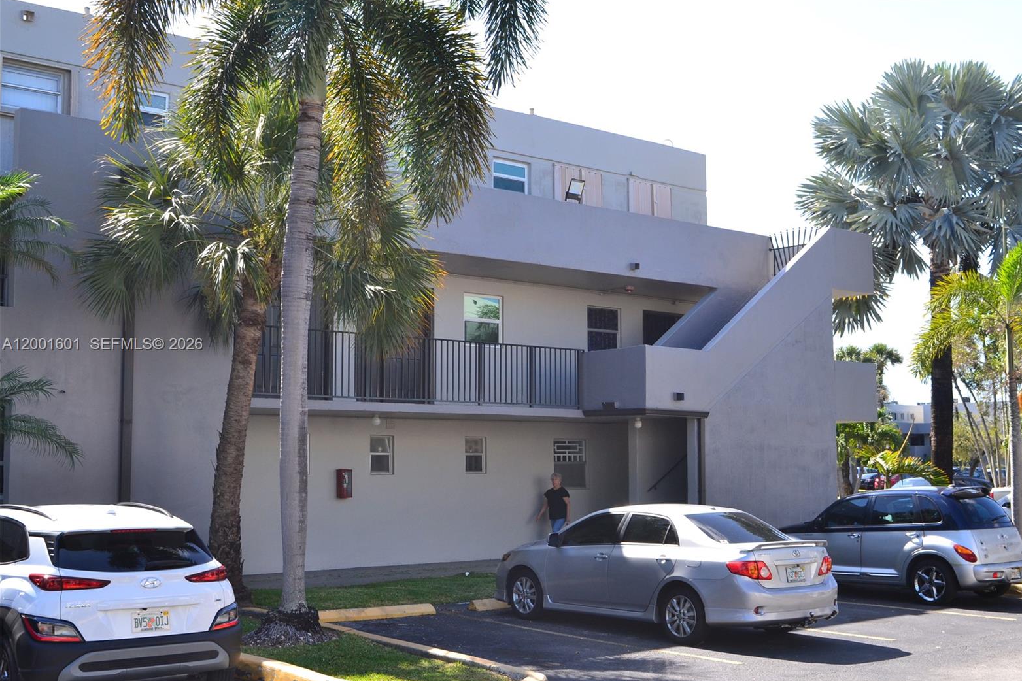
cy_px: 345
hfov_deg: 44.0
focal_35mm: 45
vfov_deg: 30.2
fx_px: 1264
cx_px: 522
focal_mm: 29
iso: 400
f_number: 10
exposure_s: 1/250
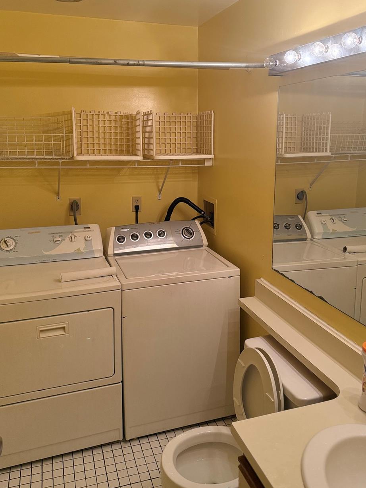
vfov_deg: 59.5
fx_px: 423
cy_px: 197
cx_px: 191
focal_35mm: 30
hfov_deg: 46.8
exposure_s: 1/129
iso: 200
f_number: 1.78
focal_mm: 6.76
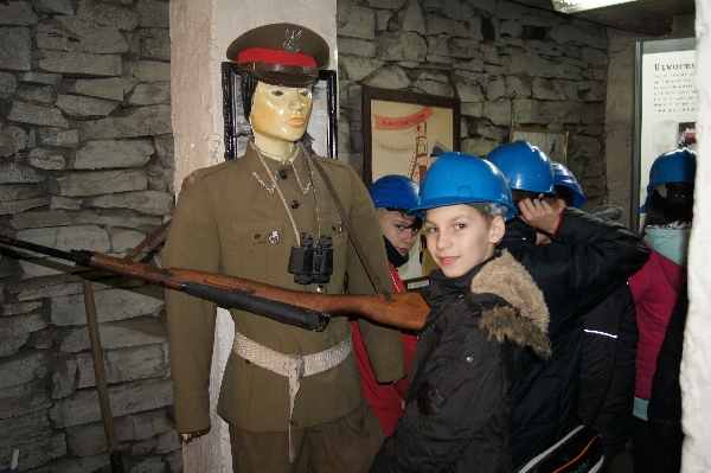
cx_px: 356
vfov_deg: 39.9
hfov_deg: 57.3
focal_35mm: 33
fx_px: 651
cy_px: 236
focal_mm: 22
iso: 400
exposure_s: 1/60
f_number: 4
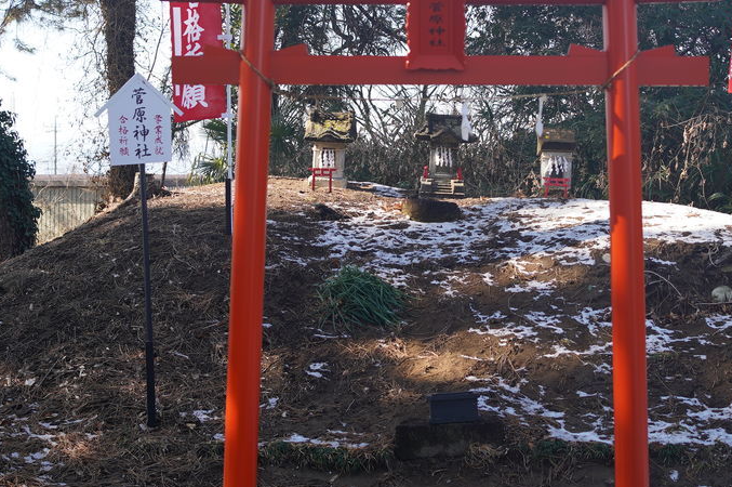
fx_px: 1259
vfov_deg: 21.7
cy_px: 146
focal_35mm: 62
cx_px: 421
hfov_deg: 32.4
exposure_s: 1/250
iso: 100
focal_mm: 35
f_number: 3.5
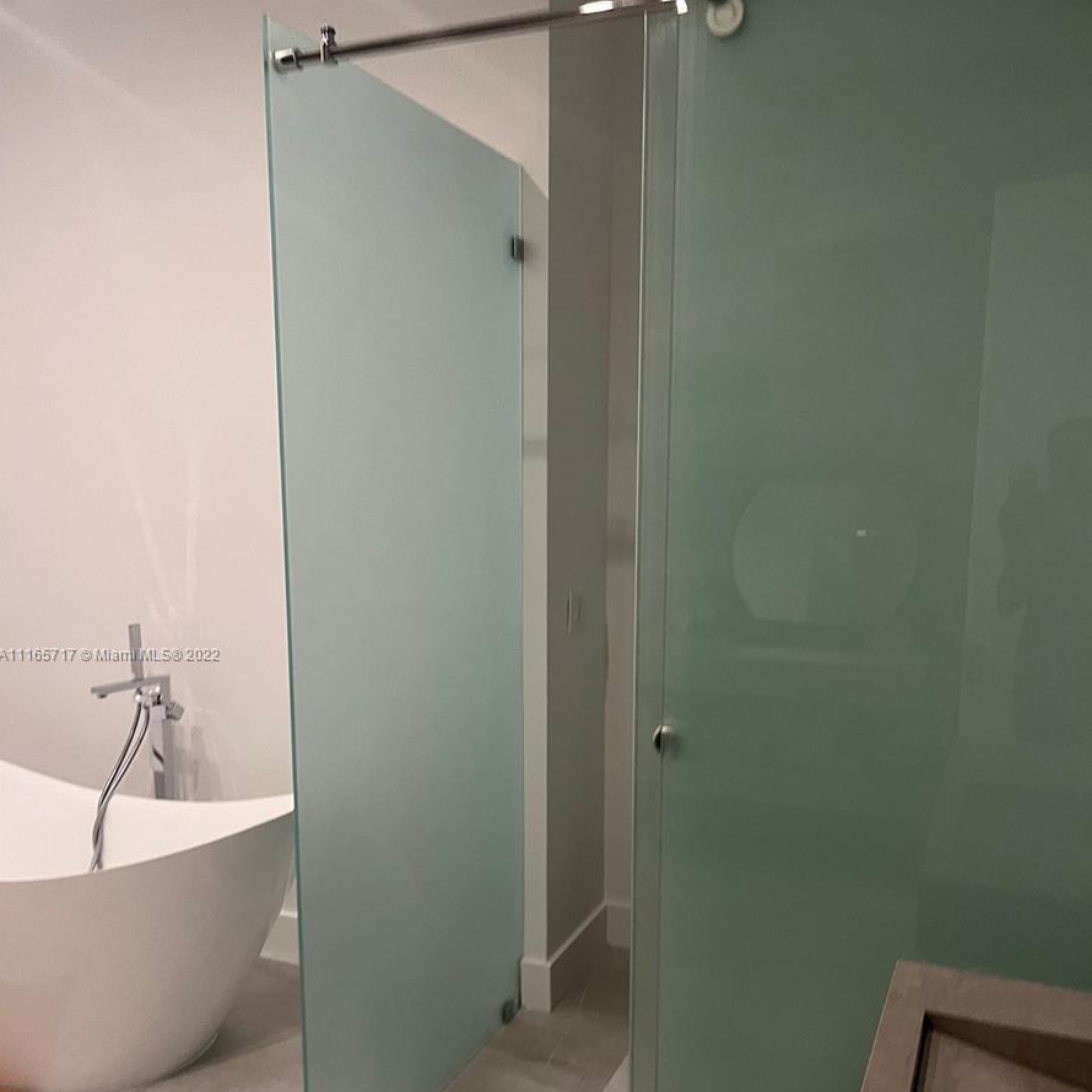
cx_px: 546
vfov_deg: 52.2
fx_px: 1106
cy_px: 655
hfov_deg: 52.5
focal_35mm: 31
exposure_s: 1/60
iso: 160
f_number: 1.6
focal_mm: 5.1
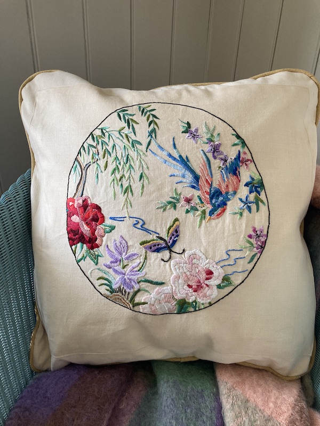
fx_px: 345
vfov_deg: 63.4
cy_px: 213
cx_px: 160
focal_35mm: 28
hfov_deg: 49.7
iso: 100
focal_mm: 3.99
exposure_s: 1/60
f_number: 1.8
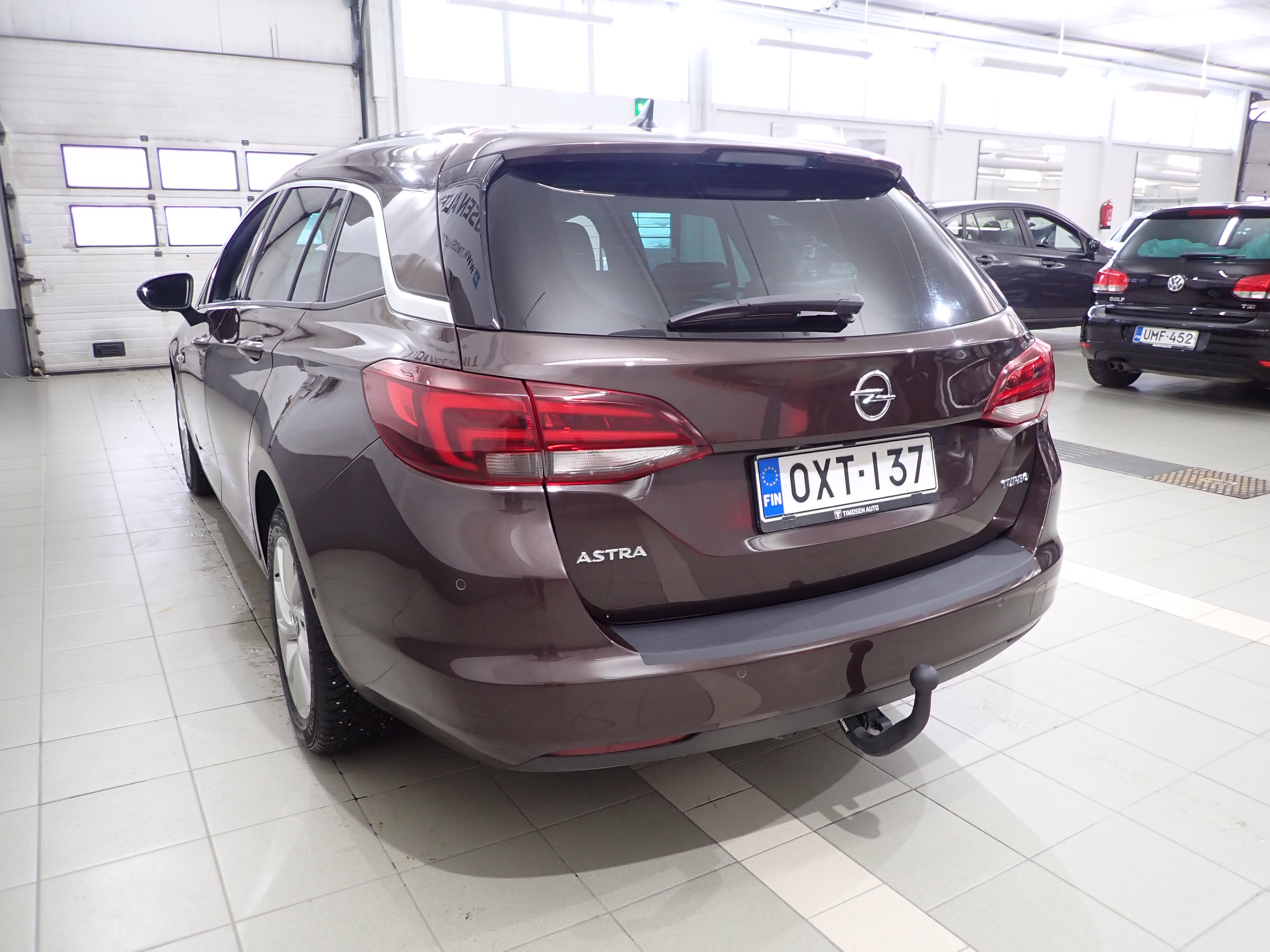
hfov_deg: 69.4
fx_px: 917
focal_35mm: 25
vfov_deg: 54.9
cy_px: 476
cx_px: 635
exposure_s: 1/40
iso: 200
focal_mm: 4.5
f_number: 2
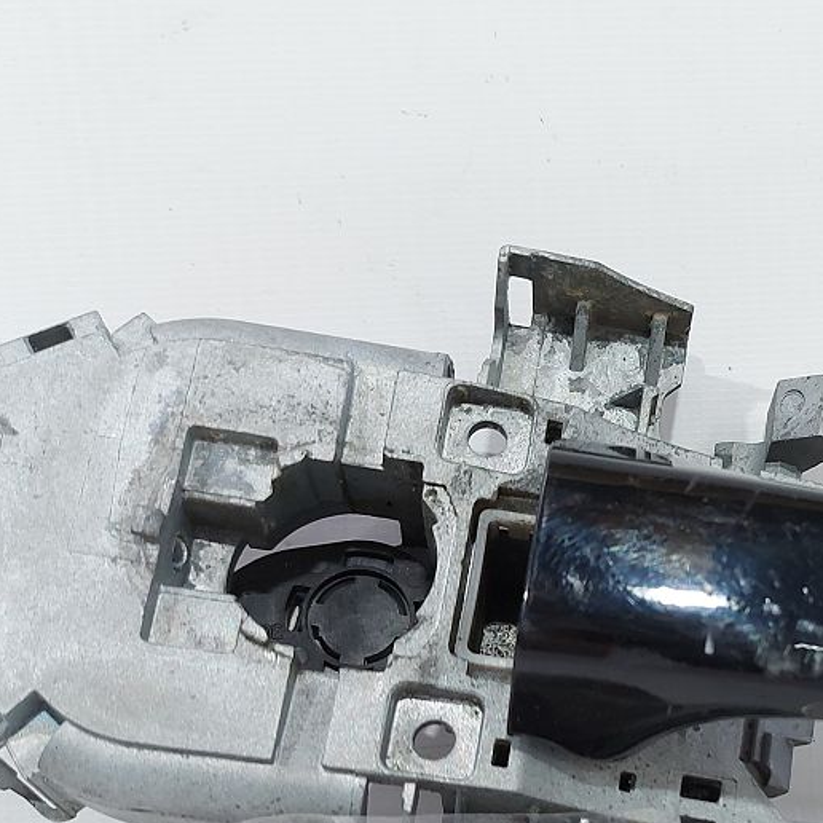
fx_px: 1533
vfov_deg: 29.6
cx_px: 892
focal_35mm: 57
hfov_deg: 27.6
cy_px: 606
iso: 80
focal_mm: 5.23
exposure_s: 1/50
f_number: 1.8
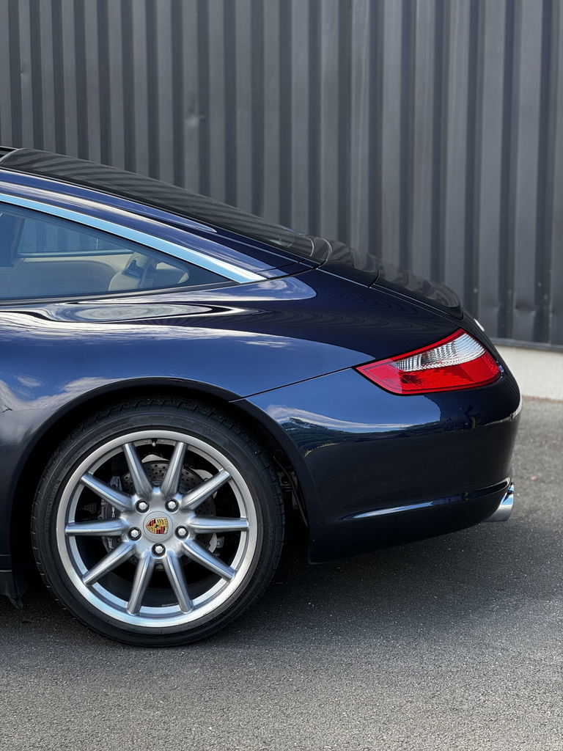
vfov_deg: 25.3
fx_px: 1670
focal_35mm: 77
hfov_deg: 19.1
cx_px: 282
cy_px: 376
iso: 64
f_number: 2.8
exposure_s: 1/99
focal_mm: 9
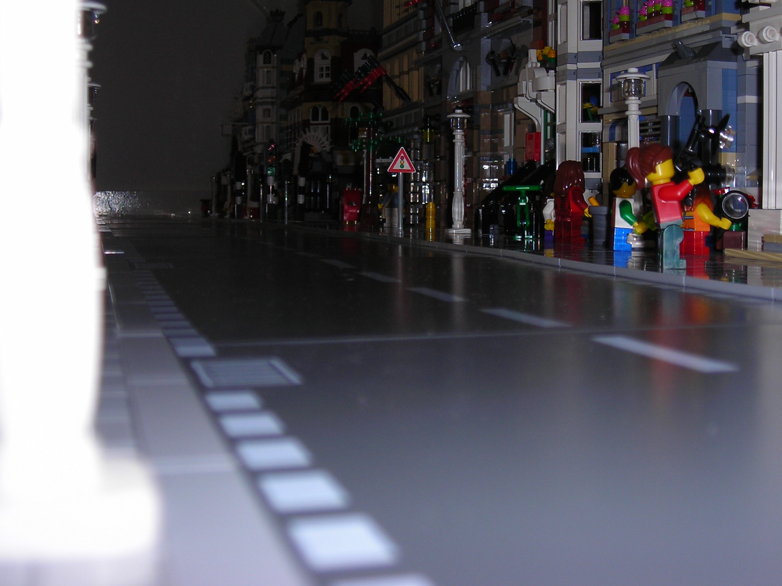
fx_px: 1129
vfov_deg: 29.0
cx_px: 432
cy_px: 223
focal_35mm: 50
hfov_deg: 38.2
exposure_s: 1/60.1
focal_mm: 6.3
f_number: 3.2
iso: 50
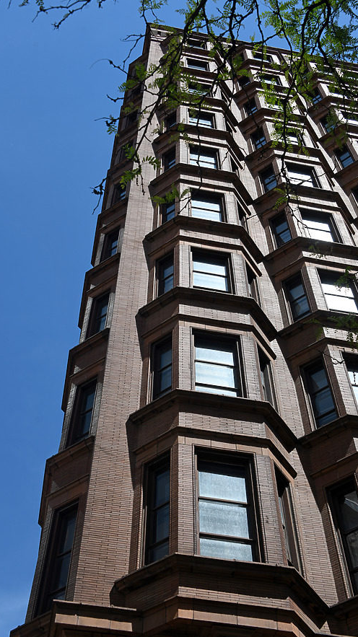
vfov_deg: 43.7
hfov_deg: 25.4
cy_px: 320
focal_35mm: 47
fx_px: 794
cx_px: 191
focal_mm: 44
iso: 100
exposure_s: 1/320
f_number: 9
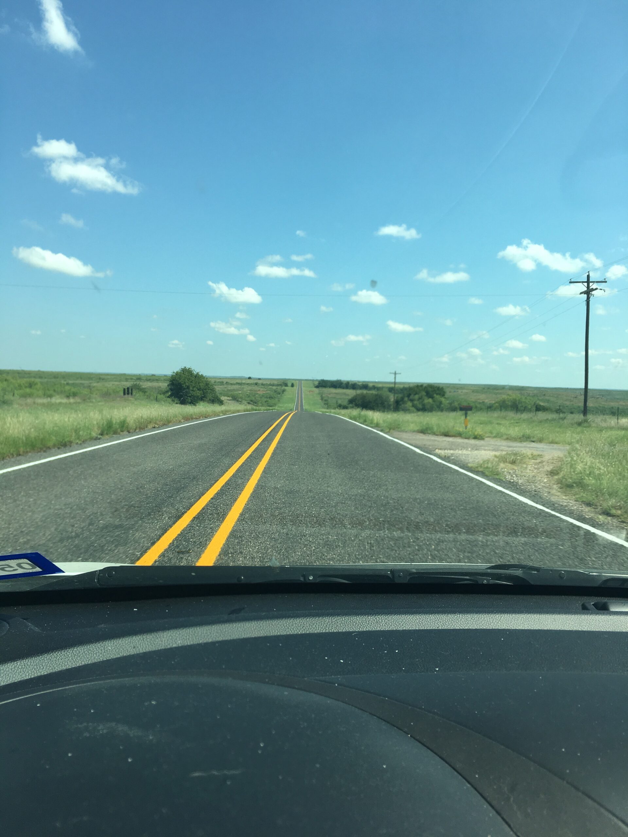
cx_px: 314
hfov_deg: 48.2
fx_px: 701
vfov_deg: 61.7
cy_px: 418
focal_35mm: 29
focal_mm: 4.15
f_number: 2.2
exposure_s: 1/827
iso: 25
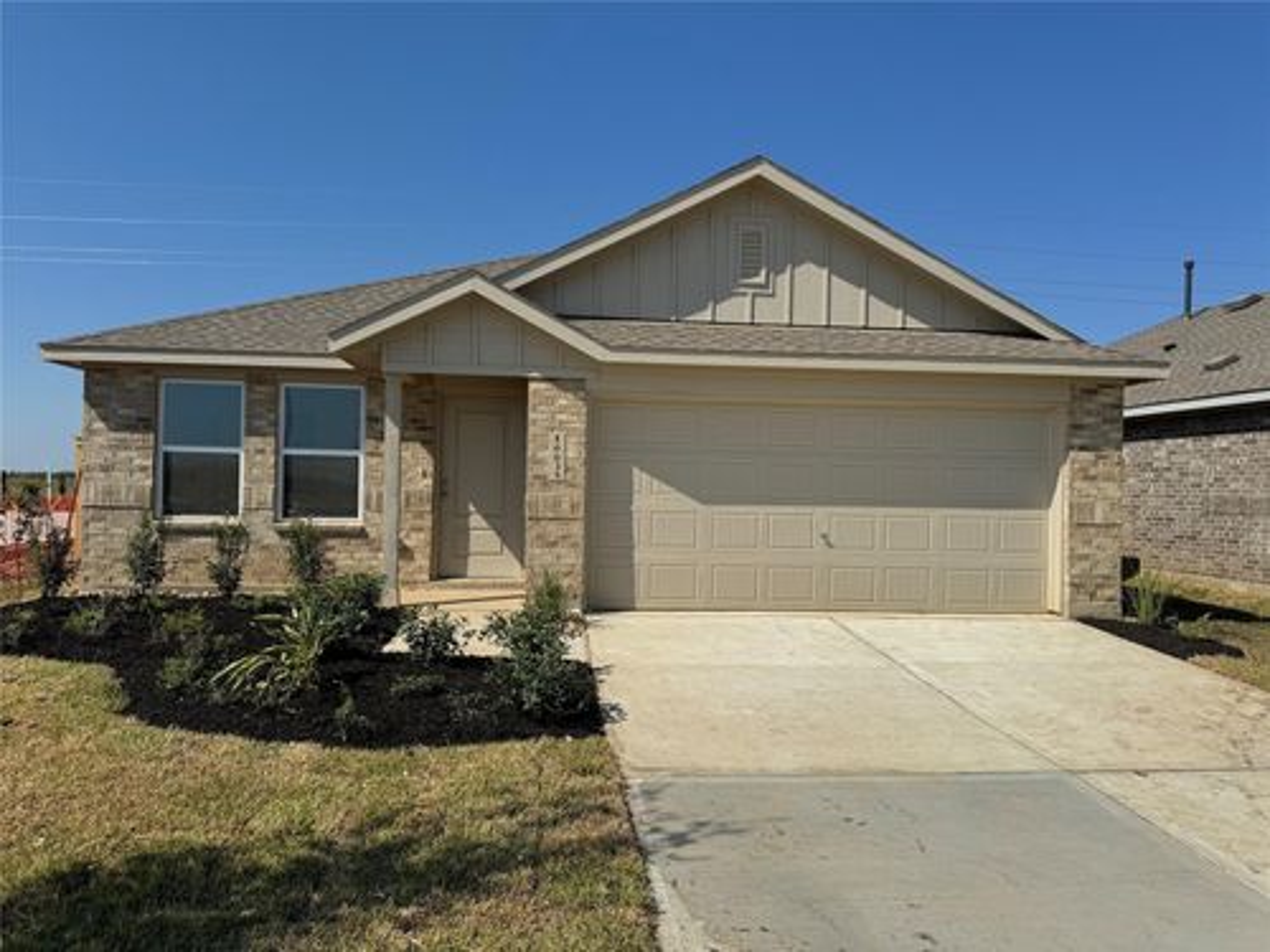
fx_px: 881
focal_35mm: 24
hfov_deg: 71.6
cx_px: 635
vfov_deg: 56.8
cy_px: 476
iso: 80
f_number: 1.78
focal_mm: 6.76
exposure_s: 1/7463
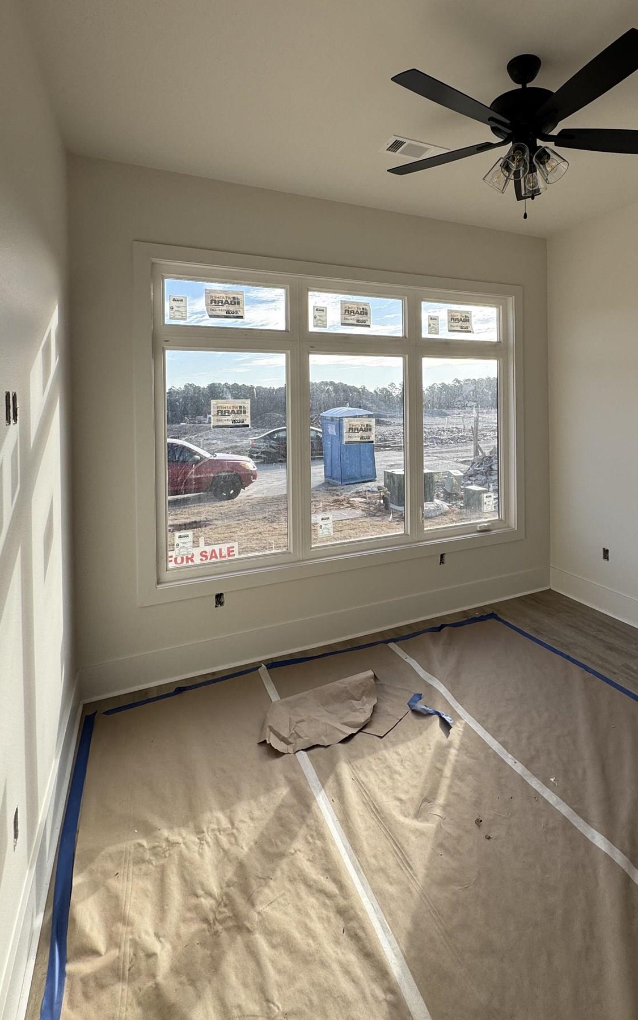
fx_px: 529
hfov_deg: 60.9
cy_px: 401
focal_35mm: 19
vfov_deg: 86.7
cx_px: 419
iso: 40
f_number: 2.2
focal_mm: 2.22
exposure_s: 1/428
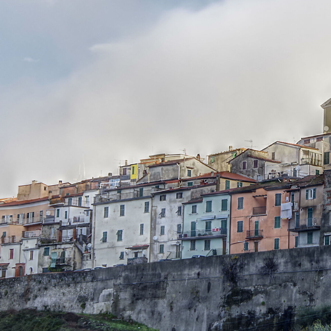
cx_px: 288
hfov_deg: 13.7
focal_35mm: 126
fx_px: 1363
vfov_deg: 13.8
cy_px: 155
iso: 200
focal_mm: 48
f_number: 5
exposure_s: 1/200
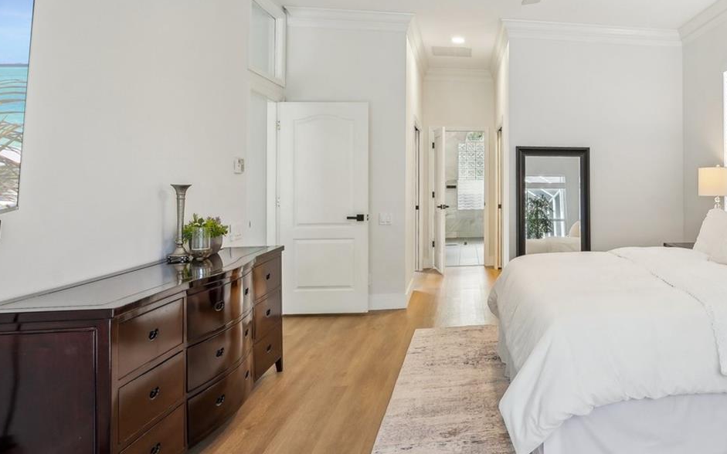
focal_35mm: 27
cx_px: 596
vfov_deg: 45.2
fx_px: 543
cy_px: 186
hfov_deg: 61.3
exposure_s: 1/8
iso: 200
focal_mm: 15.8
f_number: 8
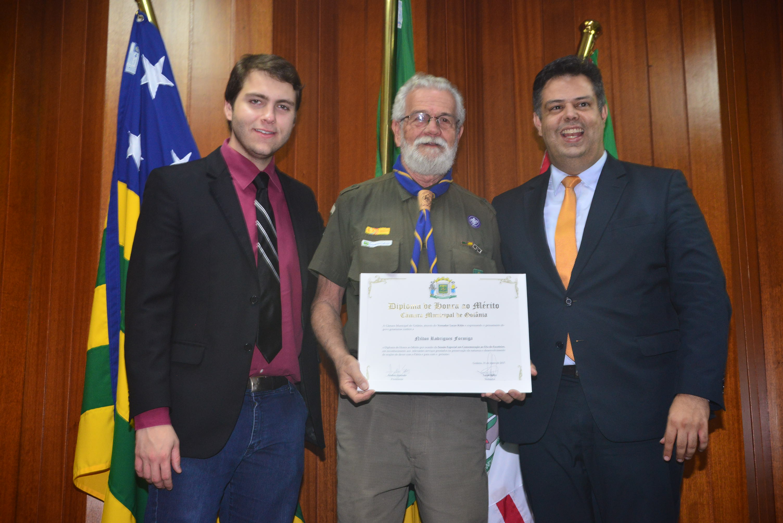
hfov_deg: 41.1
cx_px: 392
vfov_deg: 28.1
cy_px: 262
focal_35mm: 48
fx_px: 1044
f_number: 7.1
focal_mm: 48
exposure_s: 1/60
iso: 2000
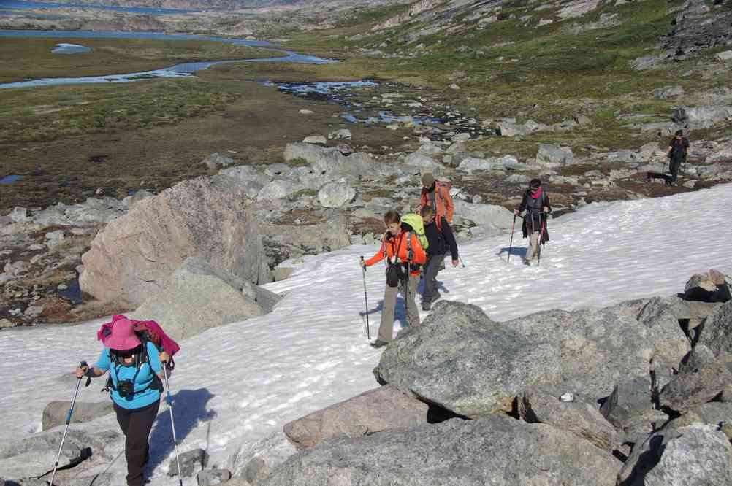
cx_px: 366
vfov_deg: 33.1
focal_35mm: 40
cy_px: 243
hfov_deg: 48.1
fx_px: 820
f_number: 8
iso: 100
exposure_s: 1/350
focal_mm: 26.9
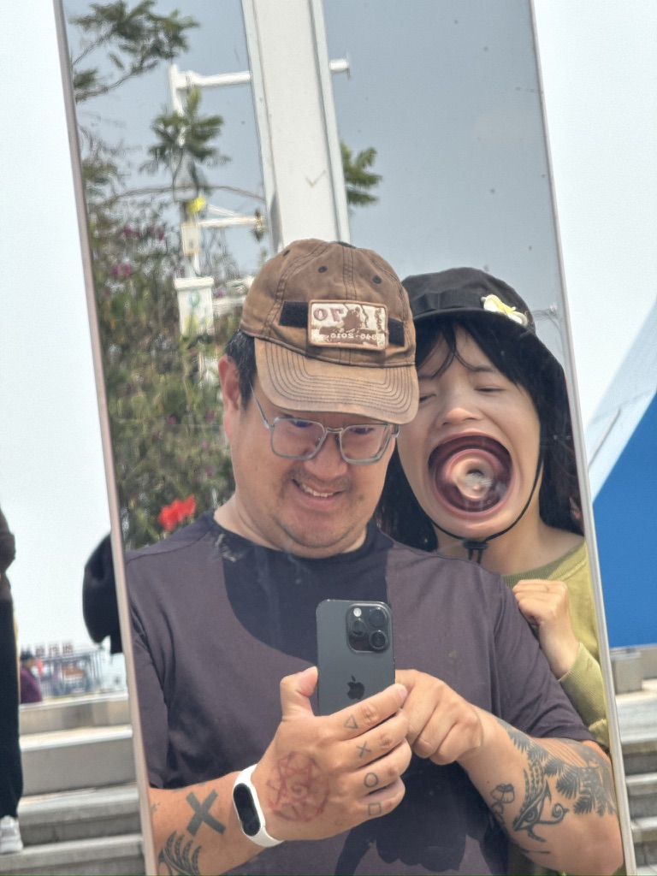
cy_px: 438
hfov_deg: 12.3
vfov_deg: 16.4
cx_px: 328
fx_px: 3037
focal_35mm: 120
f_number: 2.8
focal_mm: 15.66
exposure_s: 1/525
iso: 64
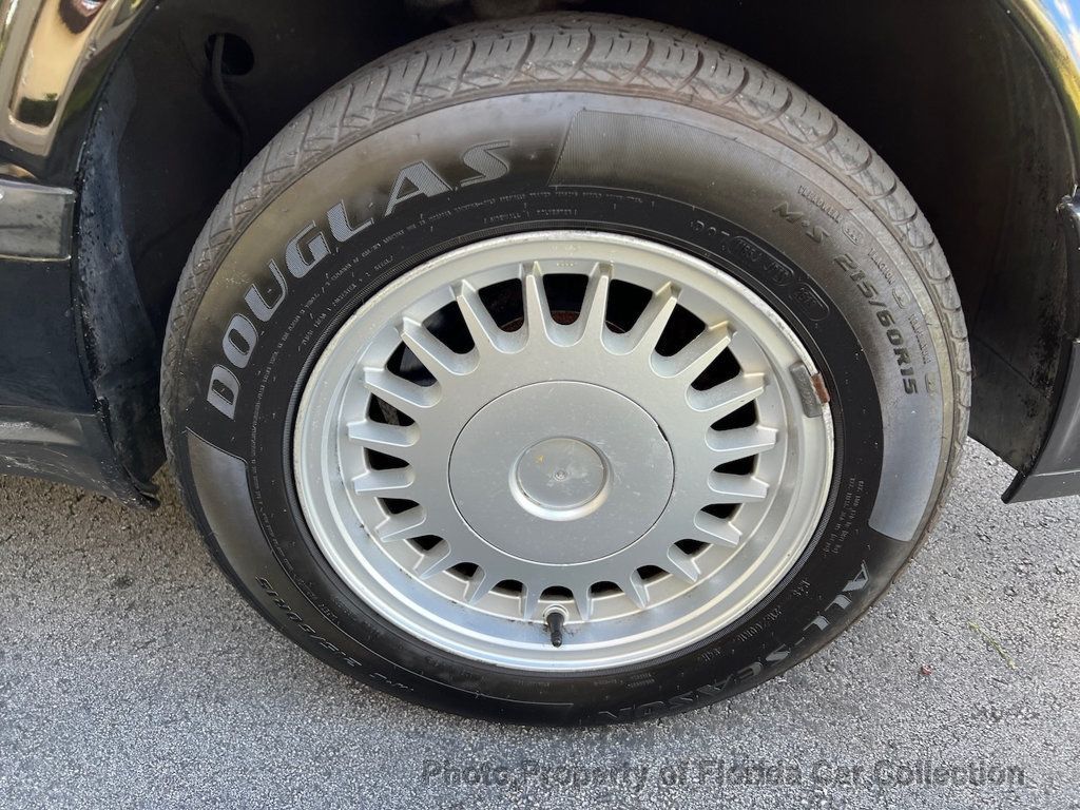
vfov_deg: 53.1
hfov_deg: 67.3
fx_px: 811
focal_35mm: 26
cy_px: 405
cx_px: 540
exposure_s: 1/121
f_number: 1.5
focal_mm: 5.7
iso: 50
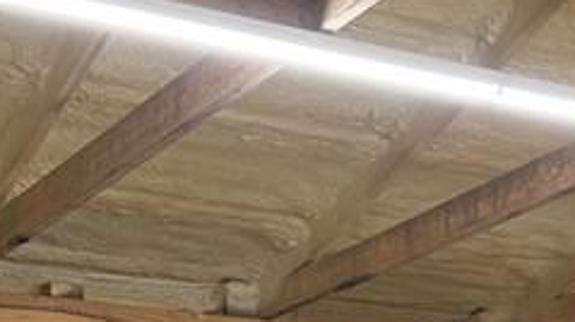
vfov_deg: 10.4
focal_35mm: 112
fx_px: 1706
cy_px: 507
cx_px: 491
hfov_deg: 18.9
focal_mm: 6.76
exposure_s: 1/60
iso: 200
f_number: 1.78
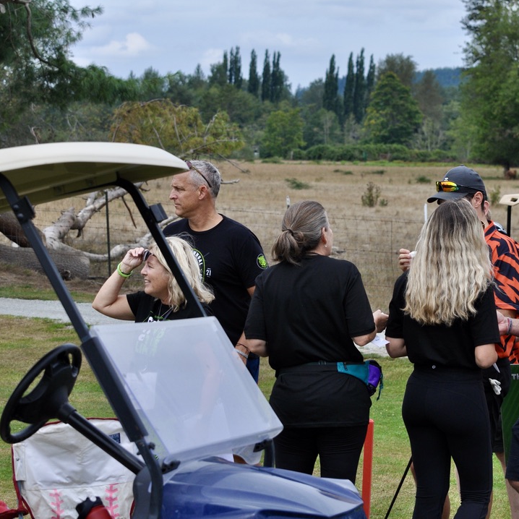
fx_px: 2290
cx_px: 323
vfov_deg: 12.9
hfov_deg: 12.9
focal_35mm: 135
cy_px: 260
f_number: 6.3
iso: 400
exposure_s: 1/1600
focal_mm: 70
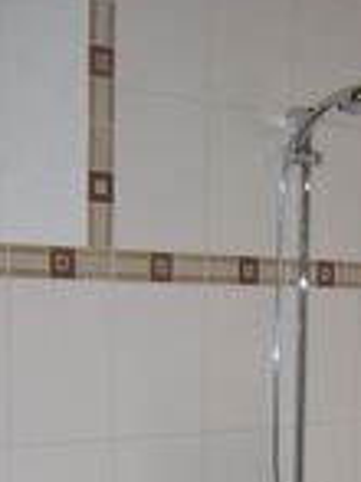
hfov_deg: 14.7
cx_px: 451
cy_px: 572
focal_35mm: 97
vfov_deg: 19.2
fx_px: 1351
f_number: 2.7
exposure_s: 1/60
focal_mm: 6.2
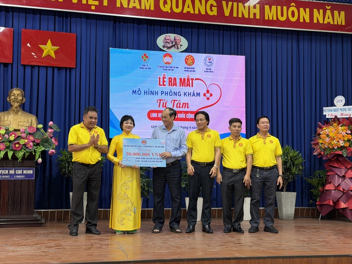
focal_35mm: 48
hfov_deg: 39.7
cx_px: 176
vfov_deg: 30.3
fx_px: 488
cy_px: 132
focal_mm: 6.76
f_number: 1.78
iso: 80
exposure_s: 1/96
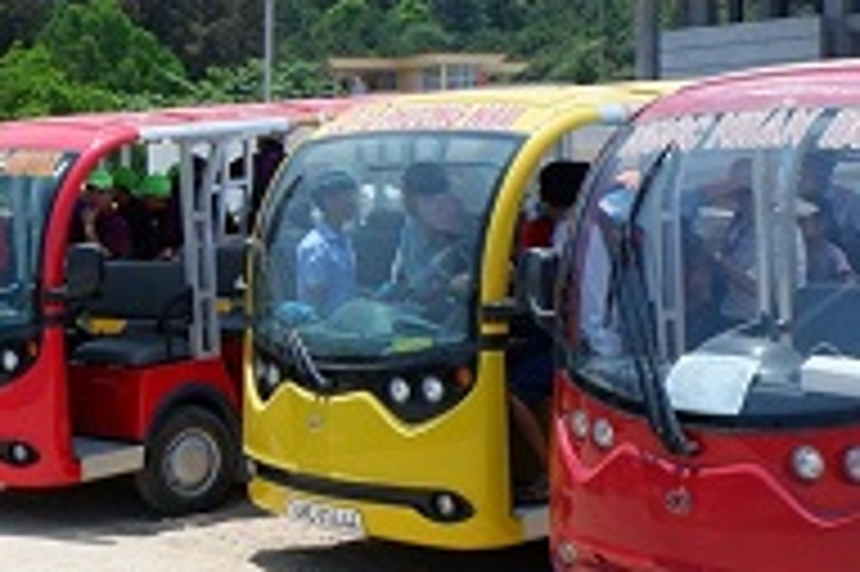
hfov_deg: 24.1
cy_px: 261
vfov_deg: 17.5
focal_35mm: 78
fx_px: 1862
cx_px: -117
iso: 320
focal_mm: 16
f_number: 10
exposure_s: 1/400
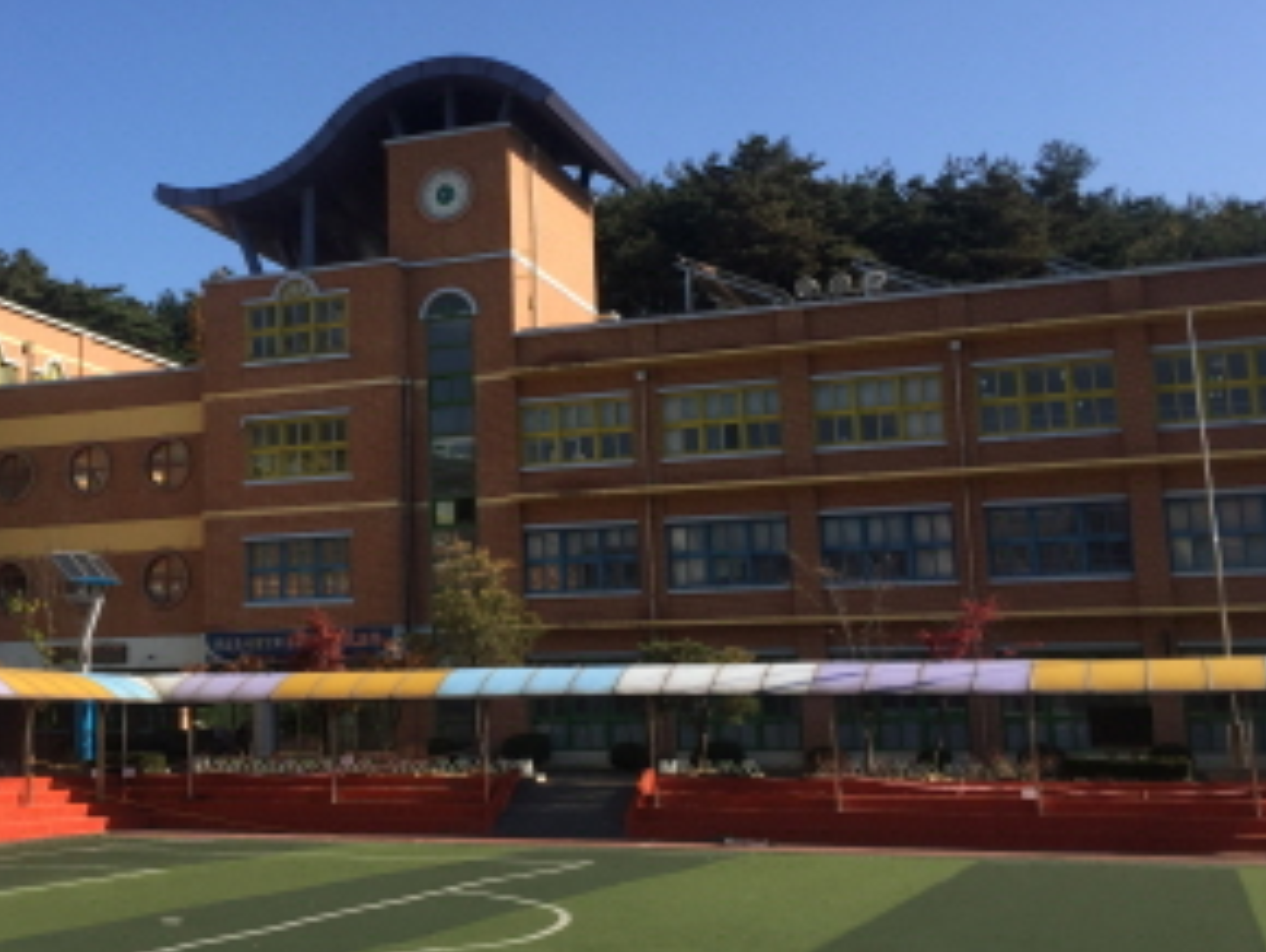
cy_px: 391
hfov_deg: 37.0
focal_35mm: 50
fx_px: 1830
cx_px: 271
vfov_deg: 29.1
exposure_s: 1/1647
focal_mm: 4.15
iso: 32
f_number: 2.2
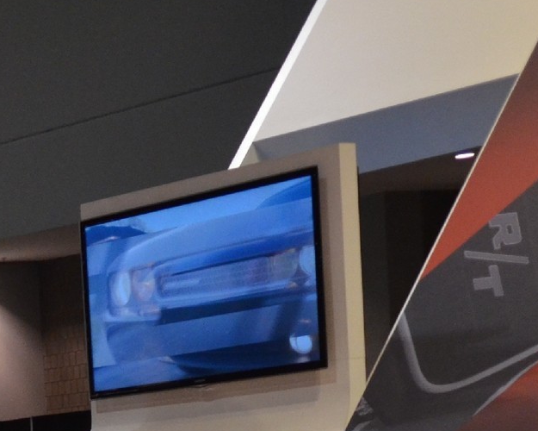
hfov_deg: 12.0
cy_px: 674
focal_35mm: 146
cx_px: -485
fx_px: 2325
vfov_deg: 10.2
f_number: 2.8
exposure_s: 1/125
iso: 1600
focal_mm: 26
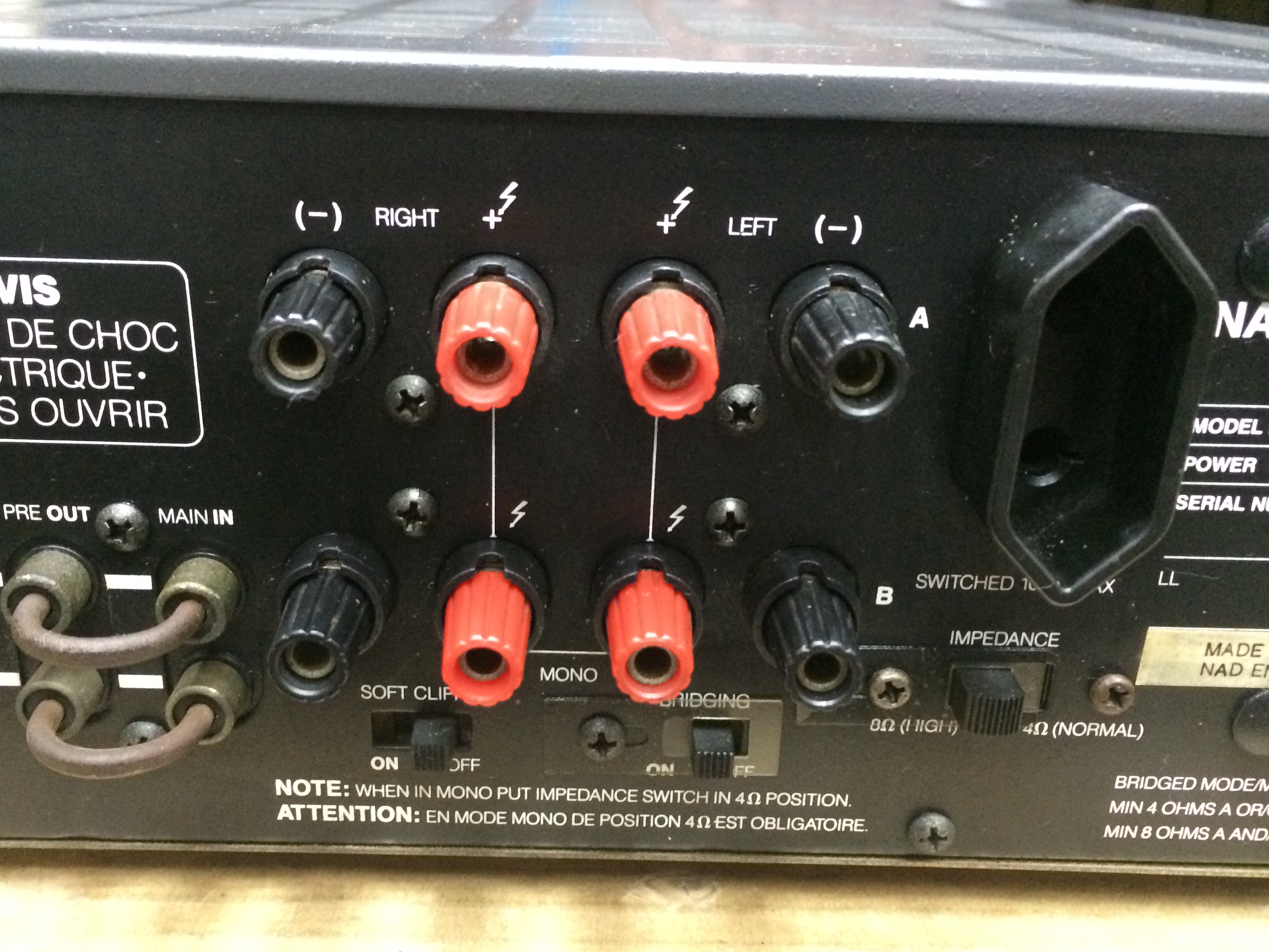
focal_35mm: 36
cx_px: 584
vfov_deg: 39.5
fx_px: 1320
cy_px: 560
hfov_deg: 51.3
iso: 400
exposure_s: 1/17
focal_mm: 4.15
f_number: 2.2
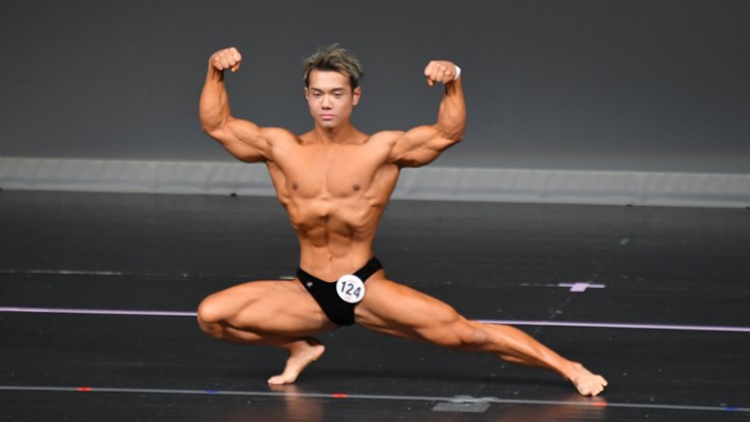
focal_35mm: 473
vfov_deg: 2.6
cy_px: 194
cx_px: 375
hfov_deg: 4.6
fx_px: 9405
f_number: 5.6
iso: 4000
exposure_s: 1/400
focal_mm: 300
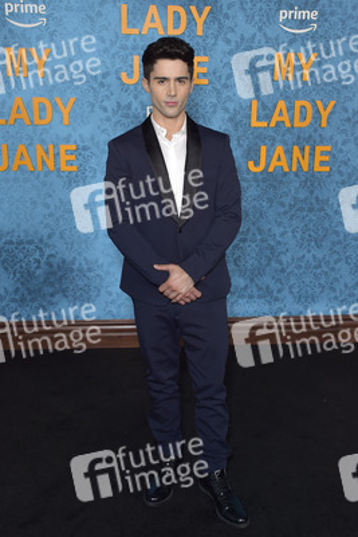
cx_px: 179
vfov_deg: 48.4
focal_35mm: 40
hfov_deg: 33.4
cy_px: 268
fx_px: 596
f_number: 6.3
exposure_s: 1/200
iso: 640
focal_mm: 40
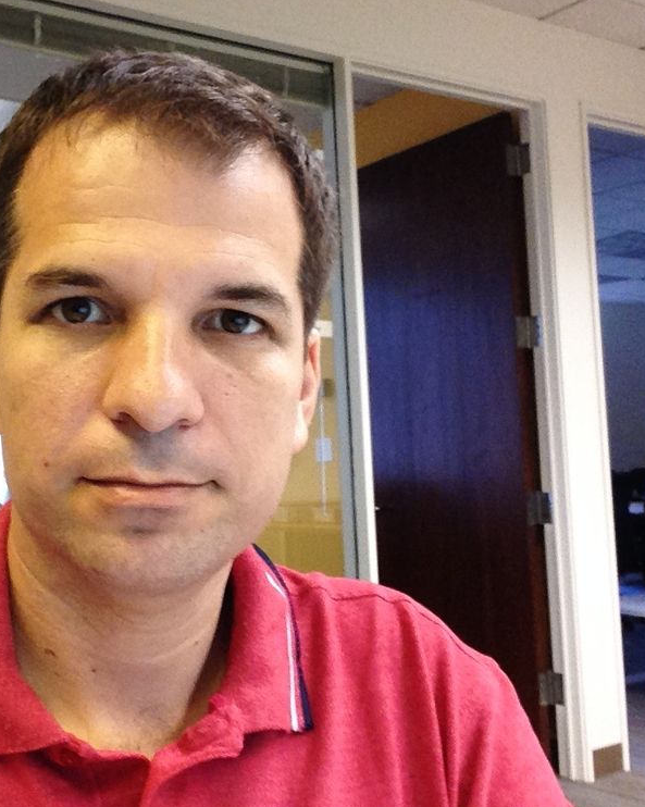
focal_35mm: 46
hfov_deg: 32.2
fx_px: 1098
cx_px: 172
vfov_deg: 40.3
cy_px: 403
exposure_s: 1/30
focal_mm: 2.18
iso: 100
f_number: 2.4
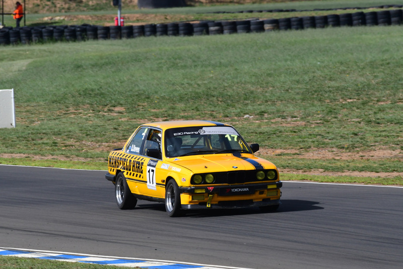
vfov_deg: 2.2
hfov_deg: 3.3
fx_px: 7055
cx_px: 202
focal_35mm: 630
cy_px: 134
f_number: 13
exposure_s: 1/640
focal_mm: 420
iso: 400
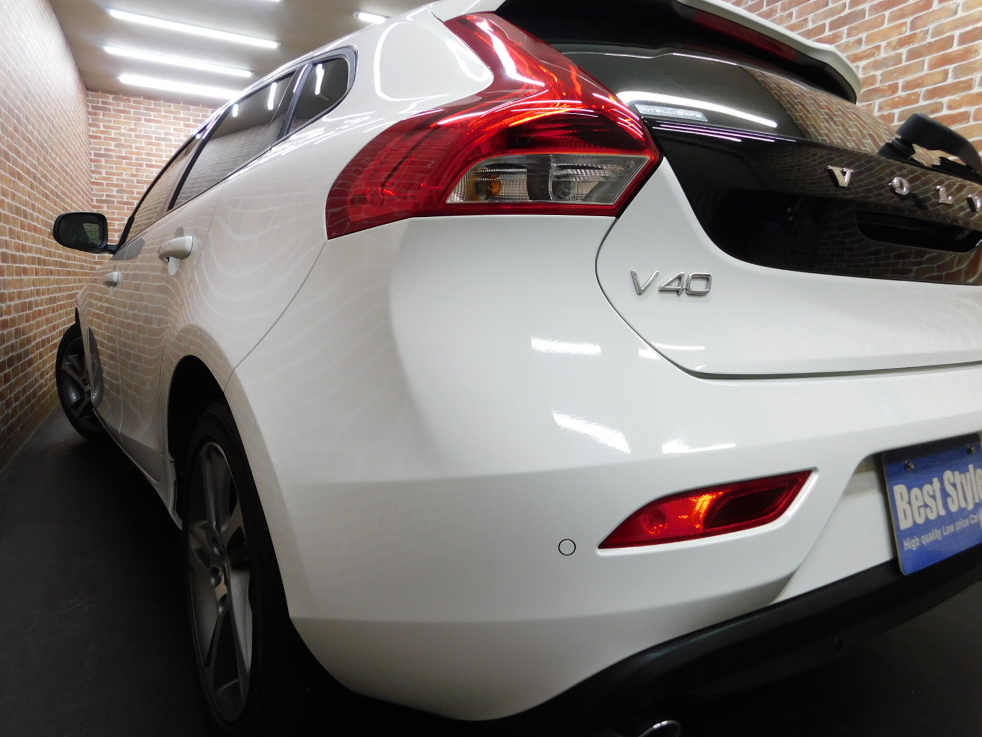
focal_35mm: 23
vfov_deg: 58.9
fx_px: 652
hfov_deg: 73.9
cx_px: 491
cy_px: 368
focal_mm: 4
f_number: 3
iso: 160
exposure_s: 1/30
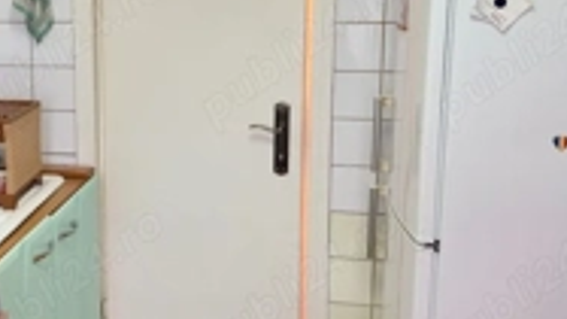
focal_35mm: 56
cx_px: 124
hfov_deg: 36.1
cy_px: 85
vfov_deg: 21.3
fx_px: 842
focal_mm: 6.86
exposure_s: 1/33
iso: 250
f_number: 1.78
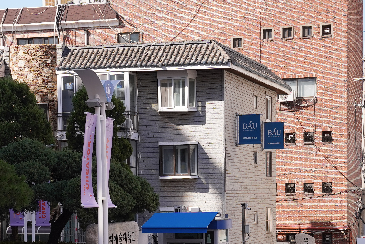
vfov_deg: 13.8
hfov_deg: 21.0
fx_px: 983
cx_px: 201
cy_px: 260
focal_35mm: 97
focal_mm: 44
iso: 250
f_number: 5
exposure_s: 1/640
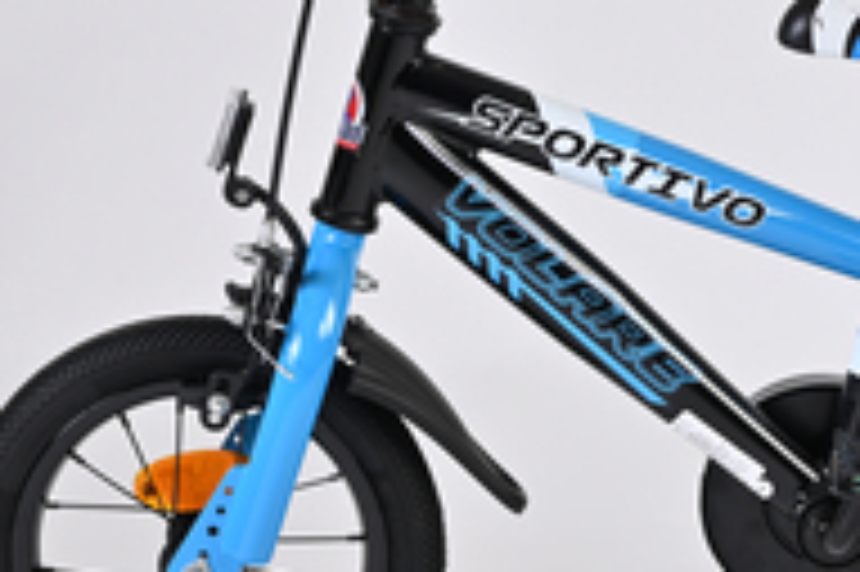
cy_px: 327
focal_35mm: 183
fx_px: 4368
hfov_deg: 11.2
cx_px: 698
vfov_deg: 7.5
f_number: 11
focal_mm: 70
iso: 100
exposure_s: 1/125
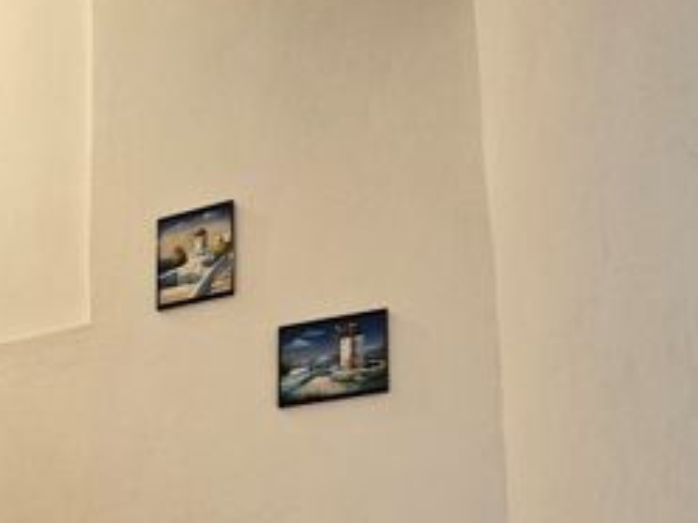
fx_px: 746
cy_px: 725
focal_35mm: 37
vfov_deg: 29.0
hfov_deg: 45.7
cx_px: 77
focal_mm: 2.2
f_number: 2.2
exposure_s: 1/50
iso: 400
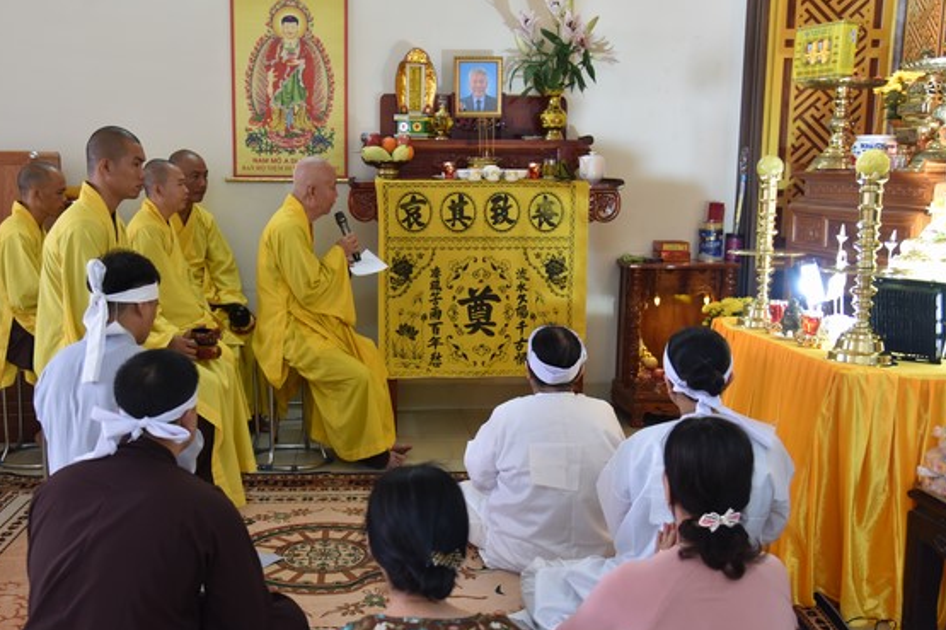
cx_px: 421
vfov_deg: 32.6
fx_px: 1077
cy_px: 310
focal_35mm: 41
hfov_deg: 47.3
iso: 1250
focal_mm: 35
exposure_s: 1/60
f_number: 4
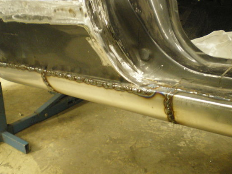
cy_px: 83
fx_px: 295
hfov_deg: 42.9
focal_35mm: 44
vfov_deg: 32.9
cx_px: 103
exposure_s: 1/15
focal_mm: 6.3
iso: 400
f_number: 3.1
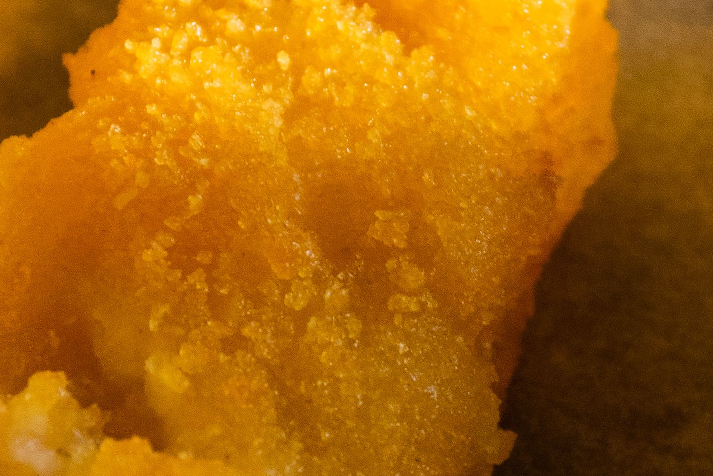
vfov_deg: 1.8
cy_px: 305
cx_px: 353
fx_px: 15092
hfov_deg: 2.7
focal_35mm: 762
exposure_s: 1/60
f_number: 7.1
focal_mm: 122
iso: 320
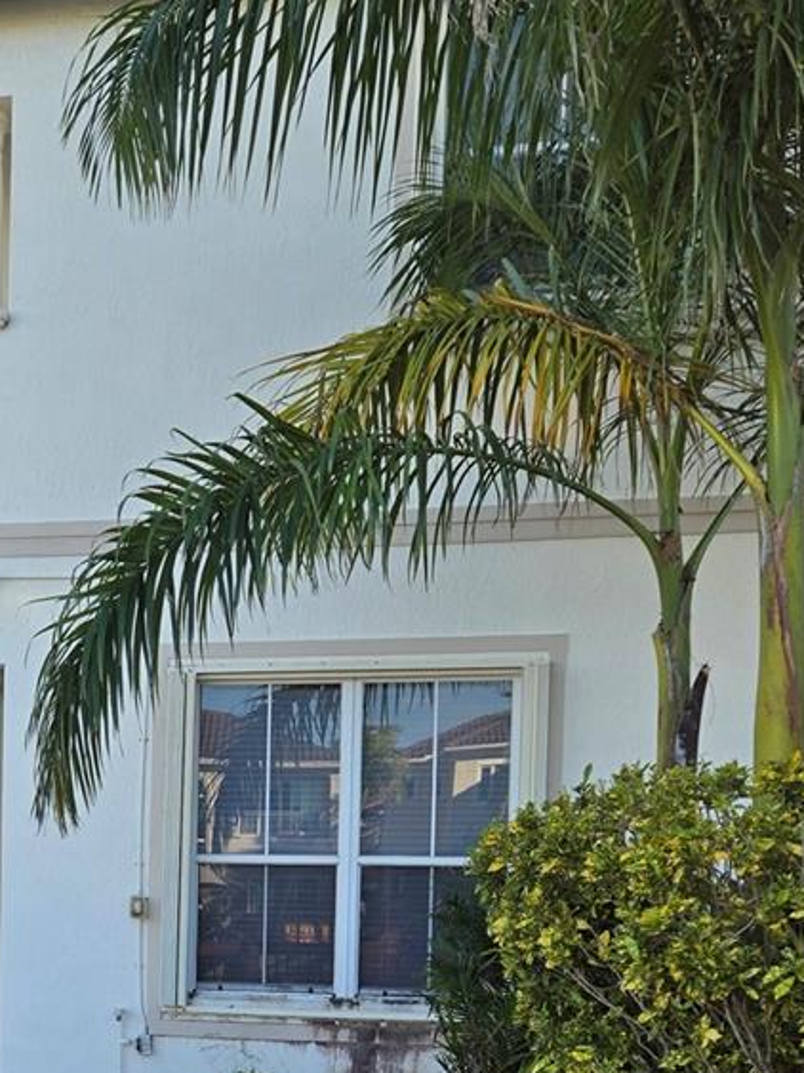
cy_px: 898
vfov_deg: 37.2
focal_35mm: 49
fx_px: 1518
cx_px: 4
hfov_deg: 27.9
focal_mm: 5.4
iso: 25
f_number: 1.8
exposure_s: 1/553
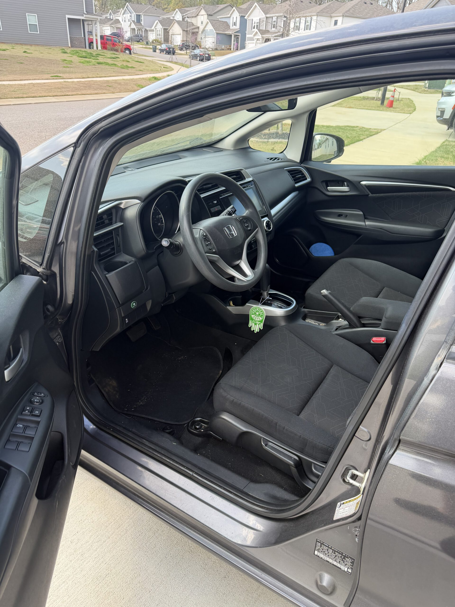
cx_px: 228
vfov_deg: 71.6
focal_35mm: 24
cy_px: 304
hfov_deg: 56.8
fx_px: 421
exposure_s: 1/443
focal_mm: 6.76
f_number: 1.78
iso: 100
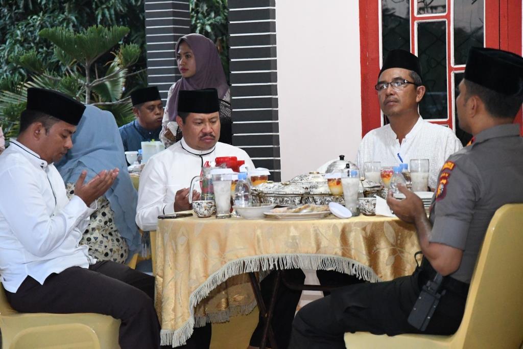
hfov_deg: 17.1
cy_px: 174
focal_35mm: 120
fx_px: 1743
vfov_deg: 11.4
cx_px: 262
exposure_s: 1/250
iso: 12800
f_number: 5.3
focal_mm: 80
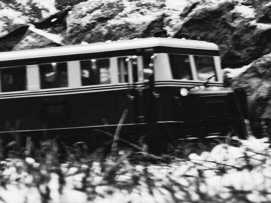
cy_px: 98
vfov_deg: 6.0
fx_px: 1926
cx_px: 136
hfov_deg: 8.1
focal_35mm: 246
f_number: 2
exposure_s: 1/83.4
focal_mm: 8.8
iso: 200
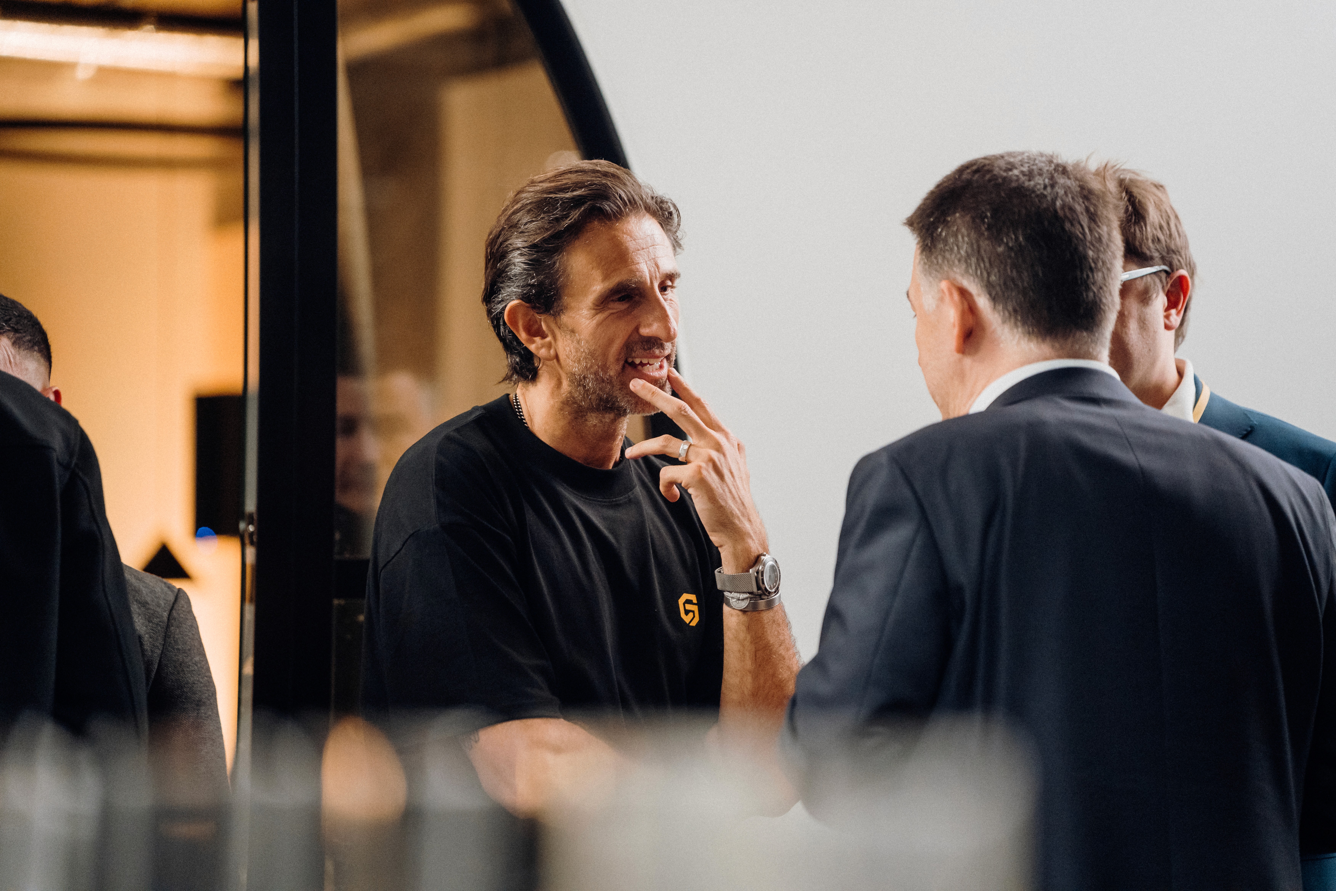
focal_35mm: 150
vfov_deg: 9.1
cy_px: 446
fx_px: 5566
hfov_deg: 13.7
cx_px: 668
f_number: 2.8
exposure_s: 1/100
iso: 1600
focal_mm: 150
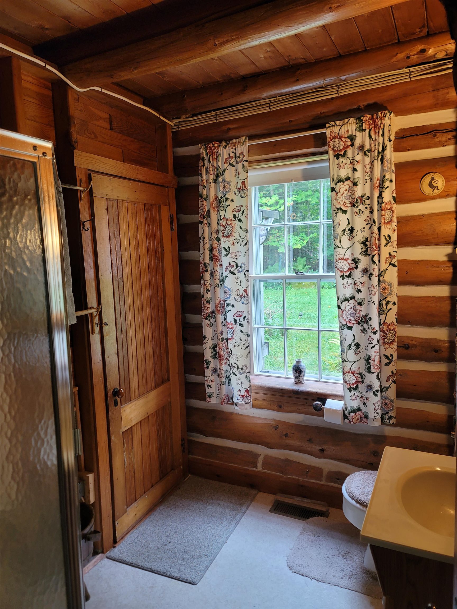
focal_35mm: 25
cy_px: 304
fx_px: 440
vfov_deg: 69.4
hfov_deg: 54.9
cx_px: 228
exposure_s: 1/60
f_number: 1.8
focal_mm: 7
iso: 200
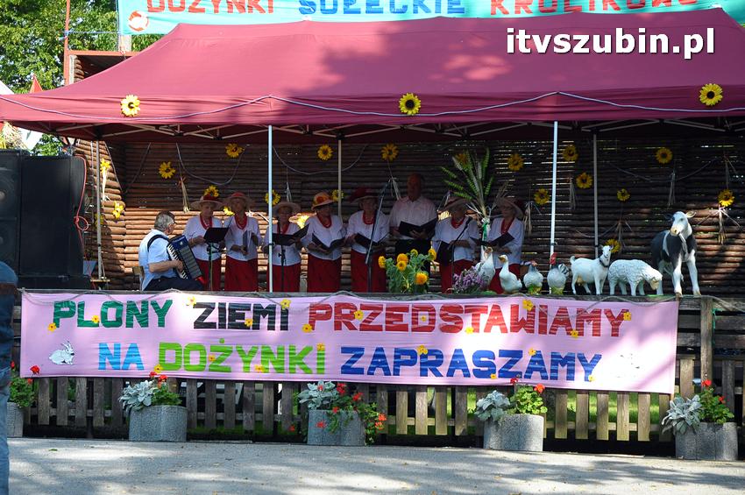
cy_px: 248
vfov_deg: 13.0
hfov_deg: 19.5
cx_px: 372
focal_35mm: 105
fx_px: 2171
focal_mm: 70
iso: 640
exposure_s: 1/640
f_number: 6.3
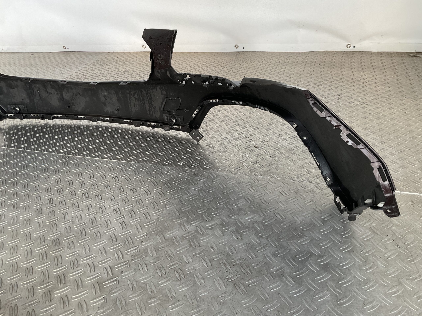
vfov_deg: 48.2
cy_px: 158
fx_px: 354
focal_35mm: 29
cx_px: 211
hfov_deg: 61.7
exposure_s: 1/50
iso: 50
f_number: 1.8
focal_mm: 3
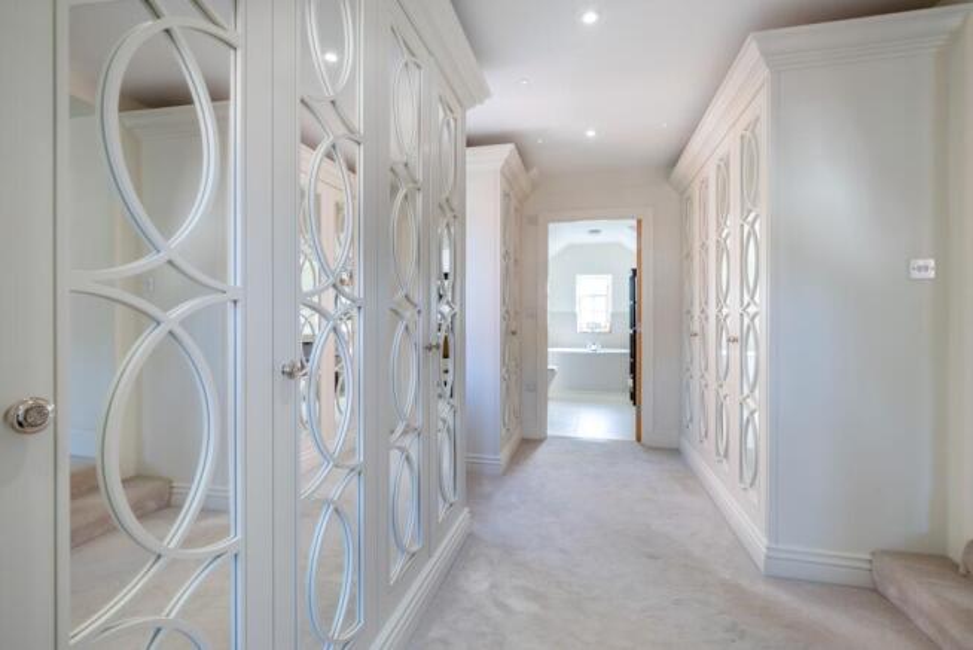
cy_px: 325
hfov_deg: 96.7
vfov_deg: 73.8
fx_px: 433
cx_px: 486
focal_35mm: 16
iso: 100
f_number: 10
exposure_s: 1/4
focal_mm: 16
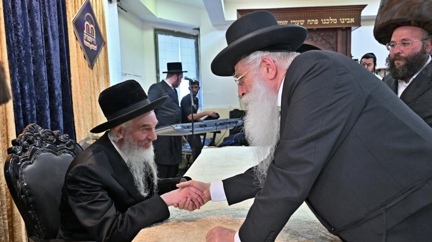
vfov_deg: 42.8
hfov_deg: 69.8
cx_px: 230
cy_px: 134
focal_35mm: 27
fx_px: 309
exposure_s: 1/160
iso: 1000
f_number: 4
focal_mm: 24
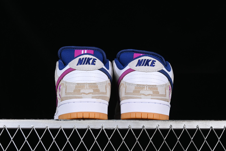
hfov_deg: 27.0
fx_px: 471
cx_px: 113
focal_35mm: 75
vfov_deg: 18.2
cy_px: 76
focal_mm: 50
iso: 160
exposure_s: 1/80
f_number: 8
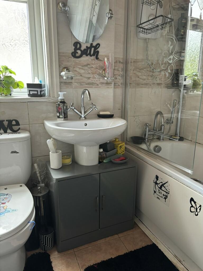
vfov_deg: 67.3
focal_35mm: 26
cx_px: 102
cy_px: 136
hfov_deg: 53.1
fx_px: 203
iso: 250
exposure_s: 1/60
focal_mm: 5.96
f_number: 1.6
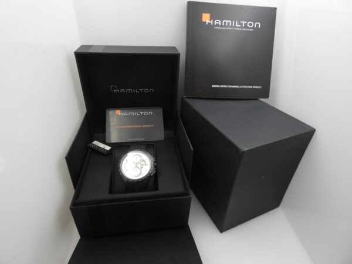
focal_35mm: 20
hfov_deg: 81.7
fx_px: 203
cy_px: 132
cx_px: 176
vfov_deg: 66.0
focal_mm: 3.6
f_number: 2.8
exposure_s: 1/125
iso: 80
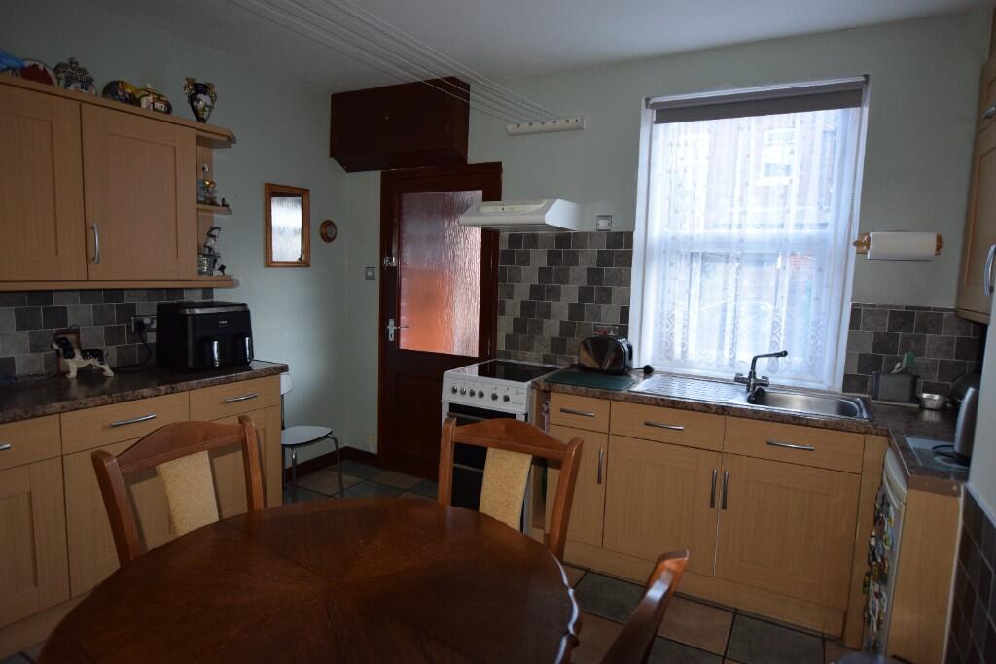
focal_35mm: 21
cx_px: 498
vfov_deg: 59.5
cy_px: 332
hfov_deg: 81.2
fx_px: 581
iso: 800
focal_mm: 14
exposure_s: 1/80
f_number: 4.5
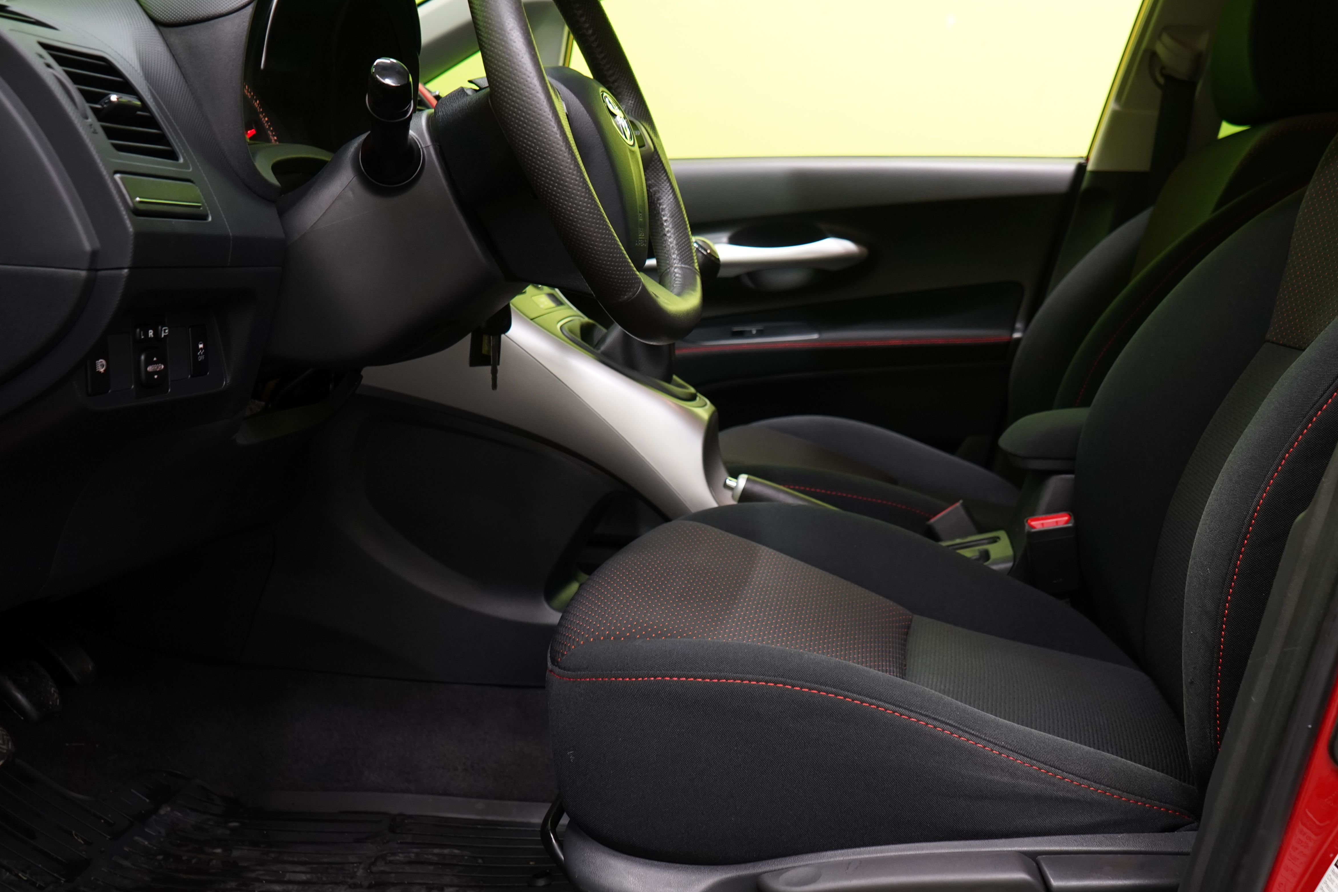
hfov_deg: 52.5
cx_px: 841
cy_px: 447
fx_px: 1338
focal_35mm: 36
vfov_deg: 36.9
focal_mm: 28
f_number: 5.6
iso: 1250
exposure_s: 1/20
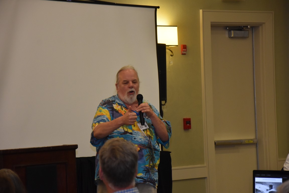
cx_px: 144
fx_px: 1084
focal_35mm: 135
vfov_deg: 10.2
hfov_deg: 15.2
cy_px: 96
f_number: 5.6
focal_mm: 90
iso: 1600
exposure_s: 1/60
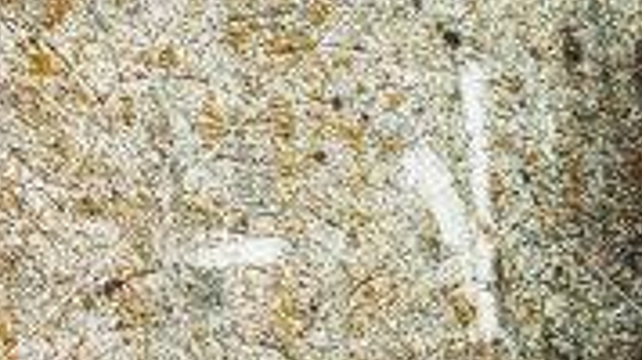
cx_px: 885
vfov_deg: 3.1
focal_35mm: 382
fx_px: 6501
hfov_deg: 5.6
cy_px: 1339
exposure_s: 1/250
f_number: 2.8
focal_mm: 50
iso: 250
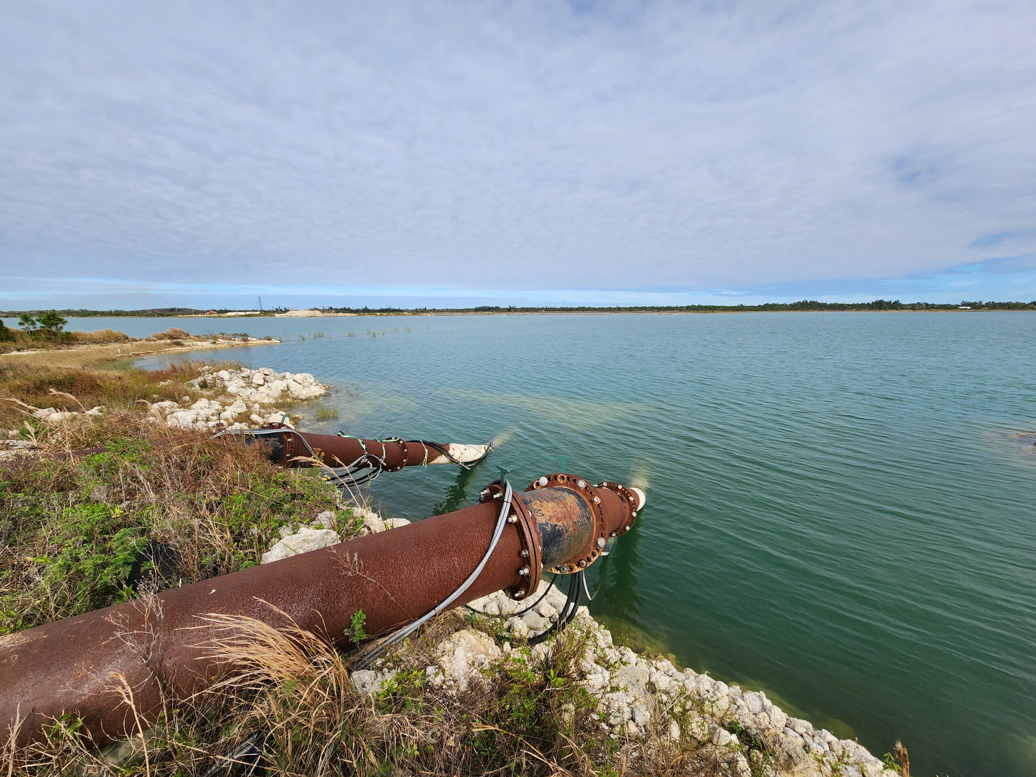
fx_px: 389
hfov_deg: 106.2
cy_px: 388
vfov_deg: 89.9
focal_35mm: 13
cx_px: 518
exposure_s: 1/1889
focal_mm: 2.2
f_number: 2.2
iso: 50
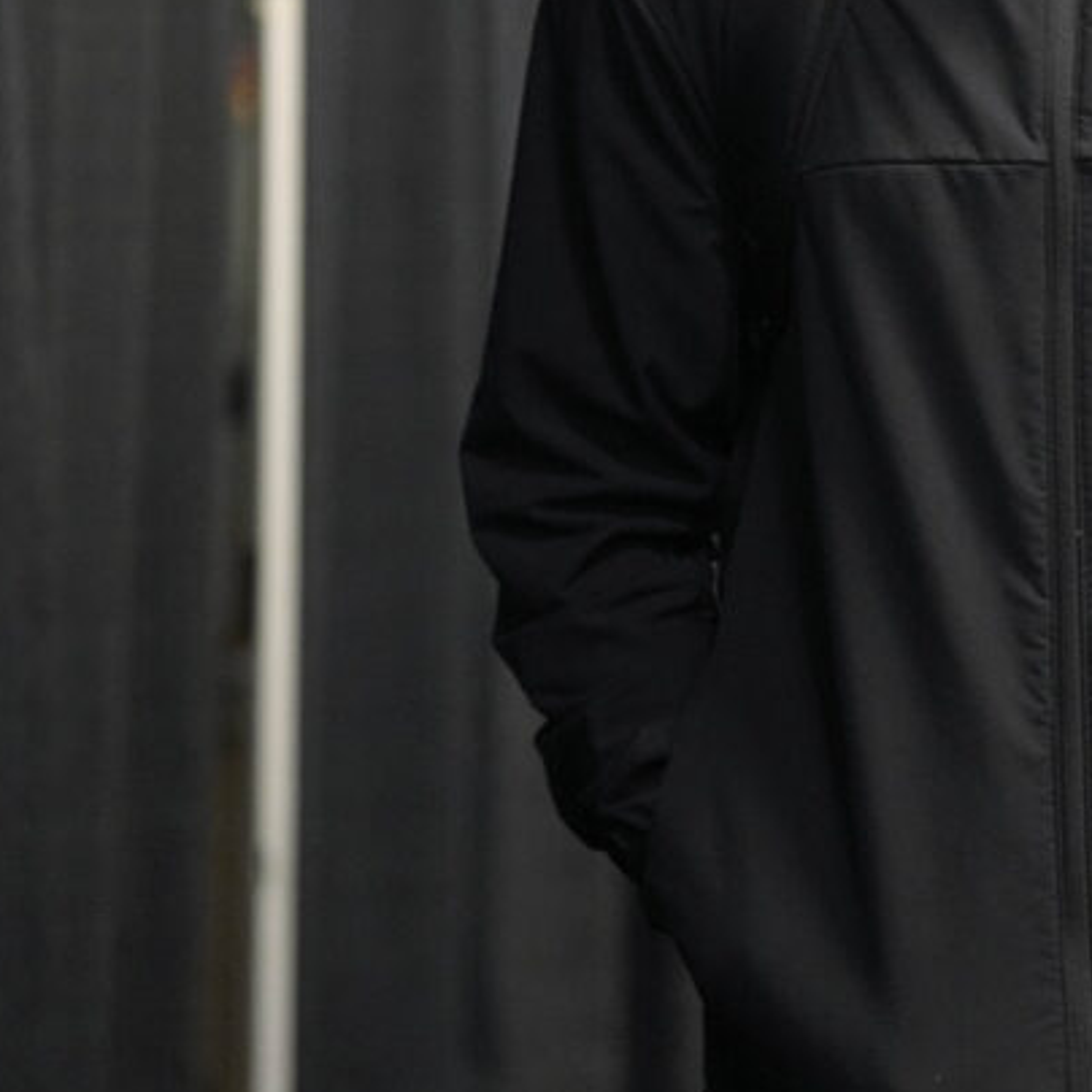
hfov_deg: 7.0
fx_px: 8923
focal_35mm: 250
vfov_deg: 7.0
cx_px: 1019
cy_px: 138
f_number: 2.8
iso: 5000
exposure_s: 1/320
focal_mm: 99
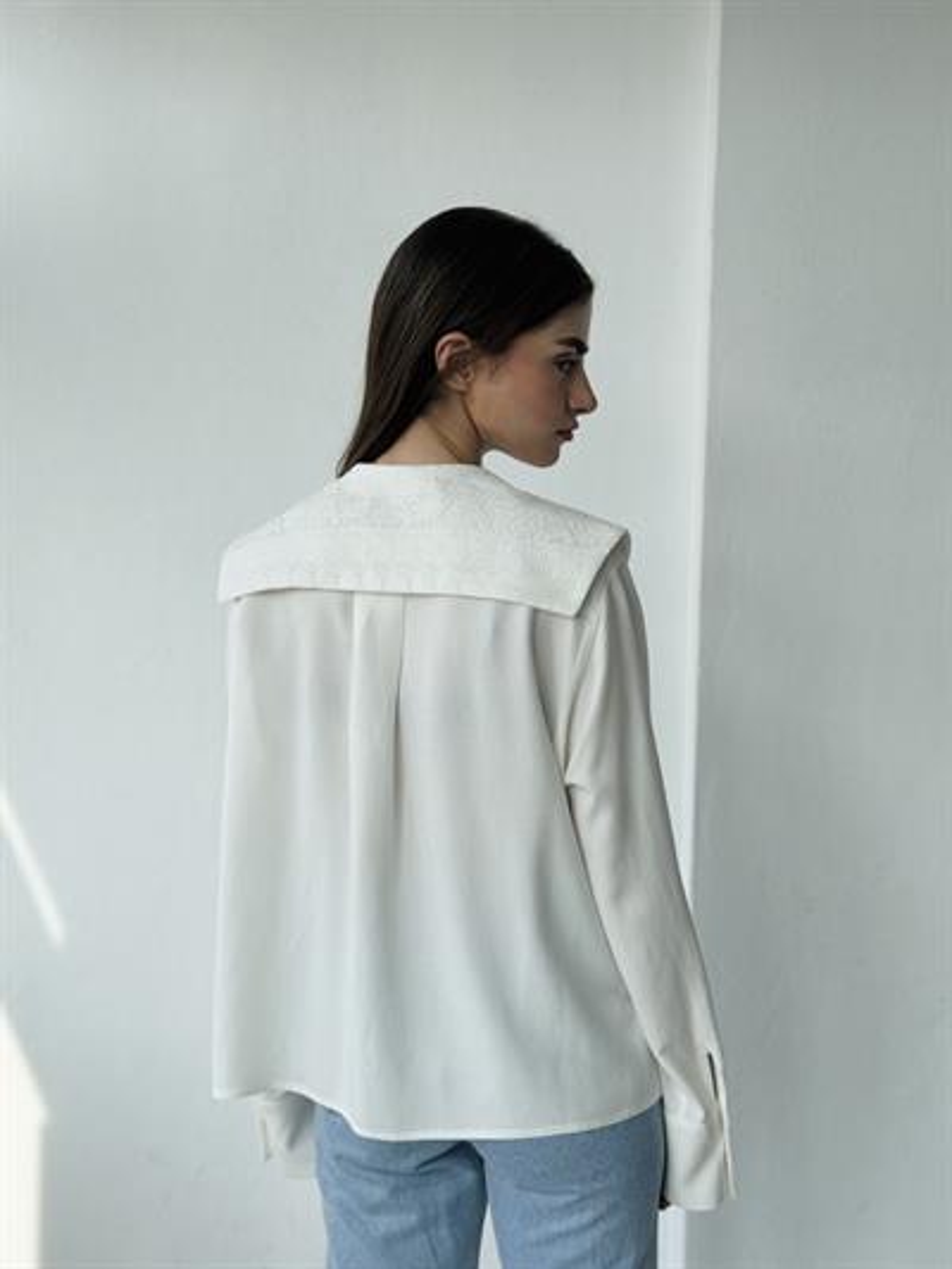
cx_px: 476
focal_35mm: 48
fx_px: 1759
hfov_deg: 30.3
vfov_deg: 39.6
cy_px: 634
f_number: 1.78
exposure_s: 1/980
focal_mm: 6.76
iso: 64
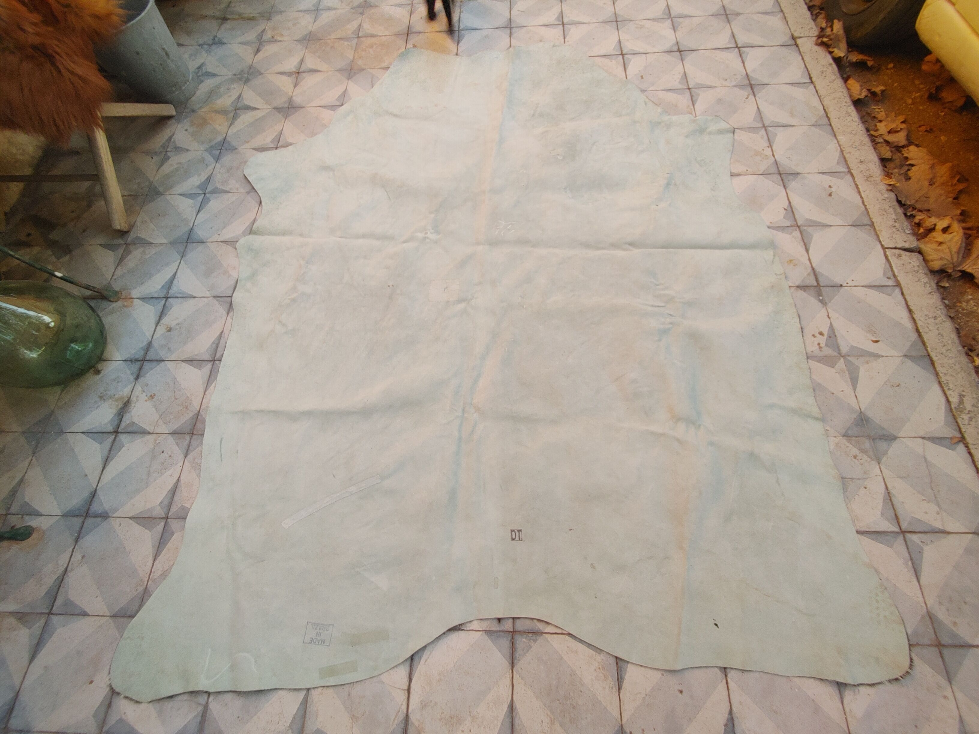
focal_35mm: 15
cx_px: 490
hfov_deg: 98.2
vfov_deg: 81.7
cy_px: 367
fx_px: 424
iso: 100
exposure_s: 1/33
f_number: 2.2
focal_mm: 1.6
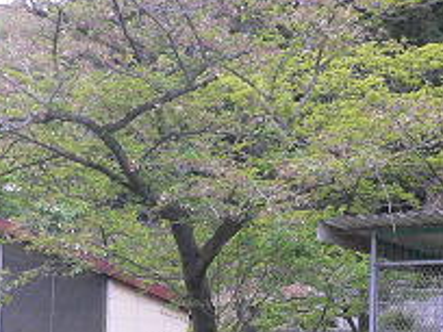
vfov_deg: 12.9
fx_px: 1408
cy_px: 454
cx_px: 248
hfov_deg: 17.9
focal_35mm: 110
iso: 300
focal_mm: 5.8
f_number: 2.8
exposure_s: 1/60
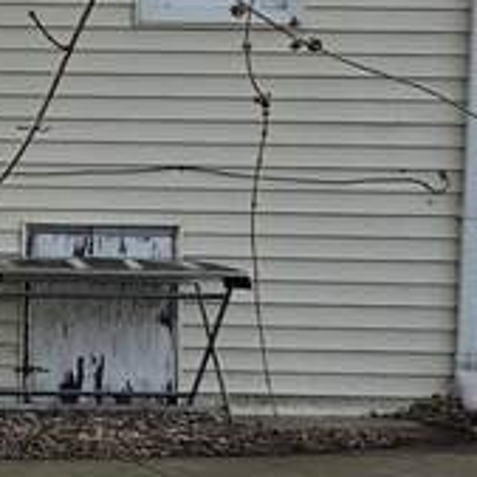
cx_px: -652
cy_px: 158
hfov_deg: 9.1
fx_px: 2697
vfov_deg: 10.1
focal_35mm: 173
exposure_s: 1/1804
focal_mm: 5.4
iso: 25
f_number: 1.8
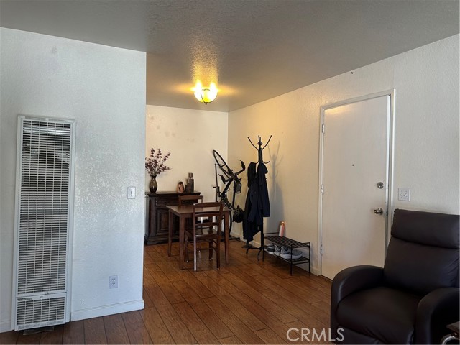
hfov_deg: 71.6
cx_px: 230
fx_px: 319
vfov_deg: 56.8
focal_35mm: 24
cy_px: 172
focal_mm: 6.86
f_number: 1.78
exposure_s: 1/120
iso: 160
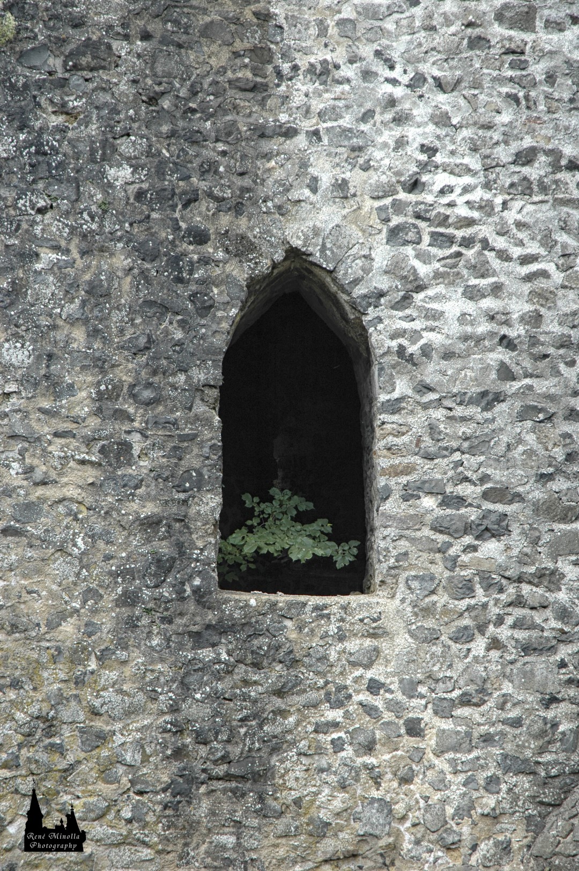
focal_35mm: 105
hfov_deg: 13.0
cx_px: 290
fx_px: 2537
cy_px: 436
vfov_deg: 19.5
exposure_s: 1/160
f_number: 6.3
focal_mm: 70
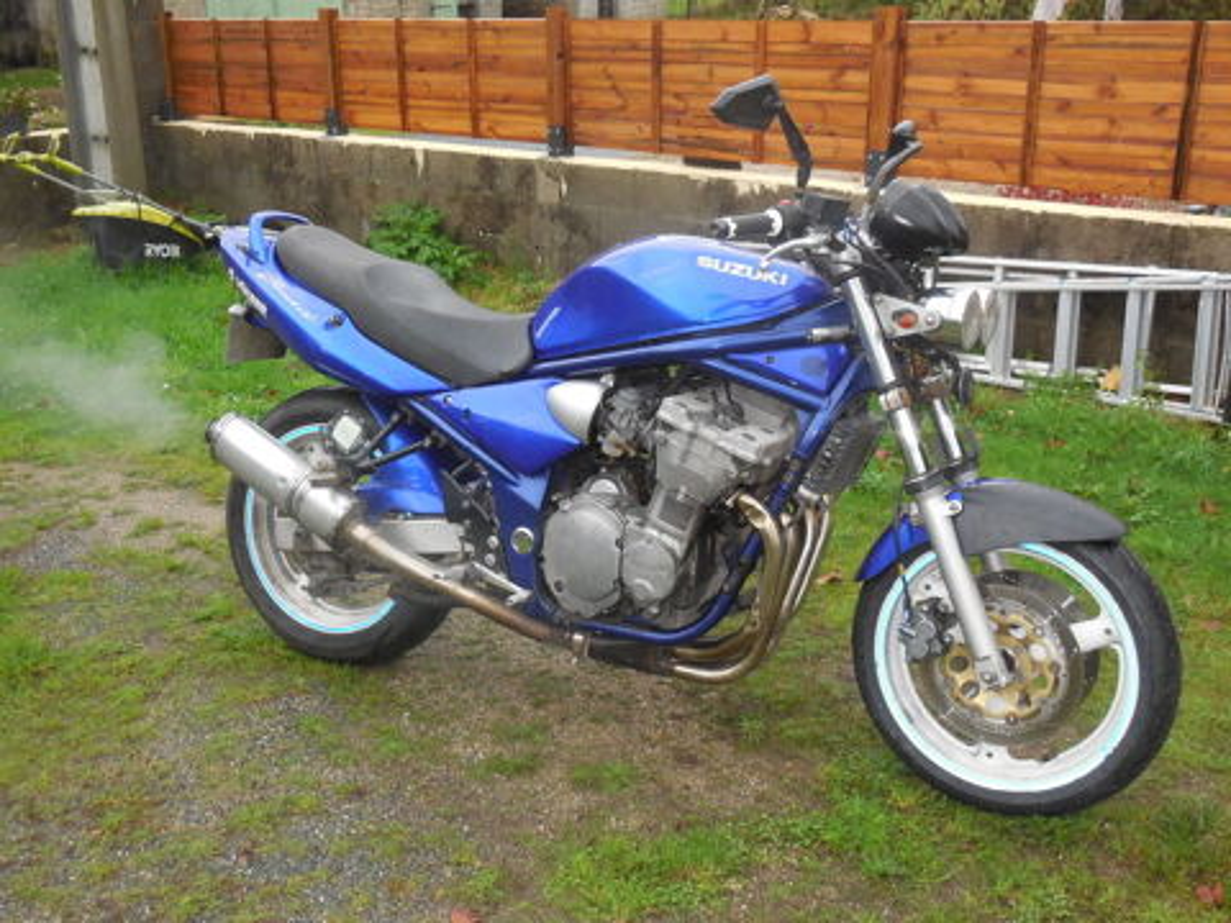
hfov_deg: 46.8
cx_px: 616
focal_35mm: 40
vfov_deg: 36.0
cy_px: 462
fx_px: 1422
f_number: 3.6
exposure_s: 1/30
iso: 360
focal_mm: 7.1
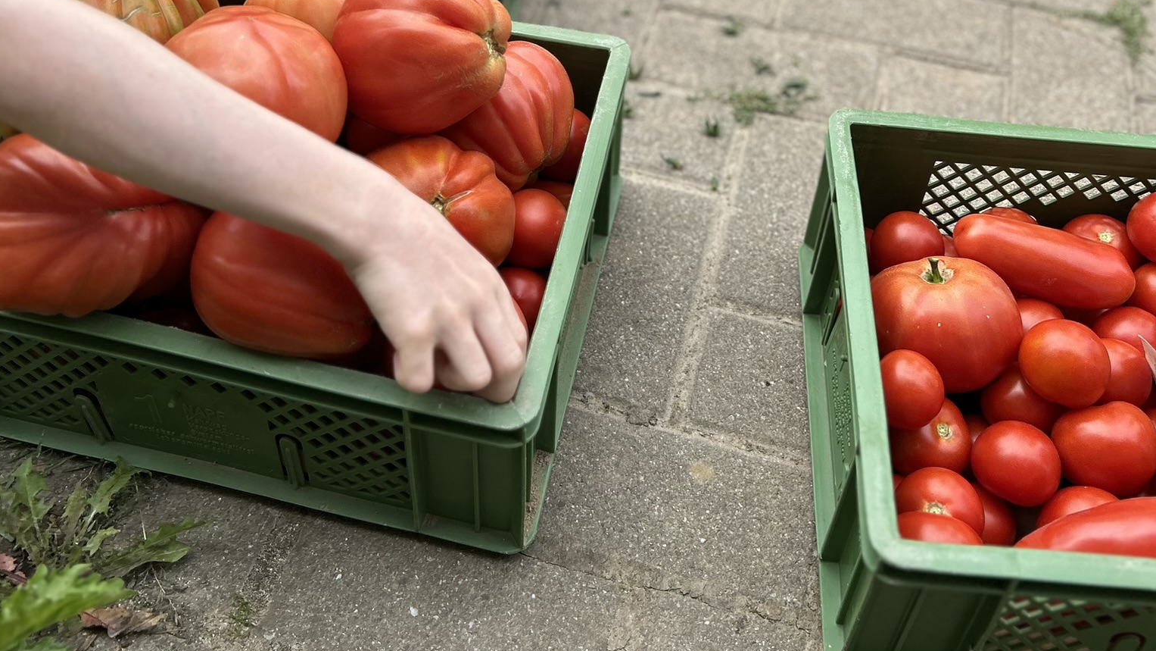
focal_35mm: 38
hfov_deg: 52.8
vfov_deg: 30.0
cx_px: 575
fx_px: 1165
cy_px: 78
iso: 50
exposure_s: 1/965
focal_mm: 5.7
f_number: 1.5
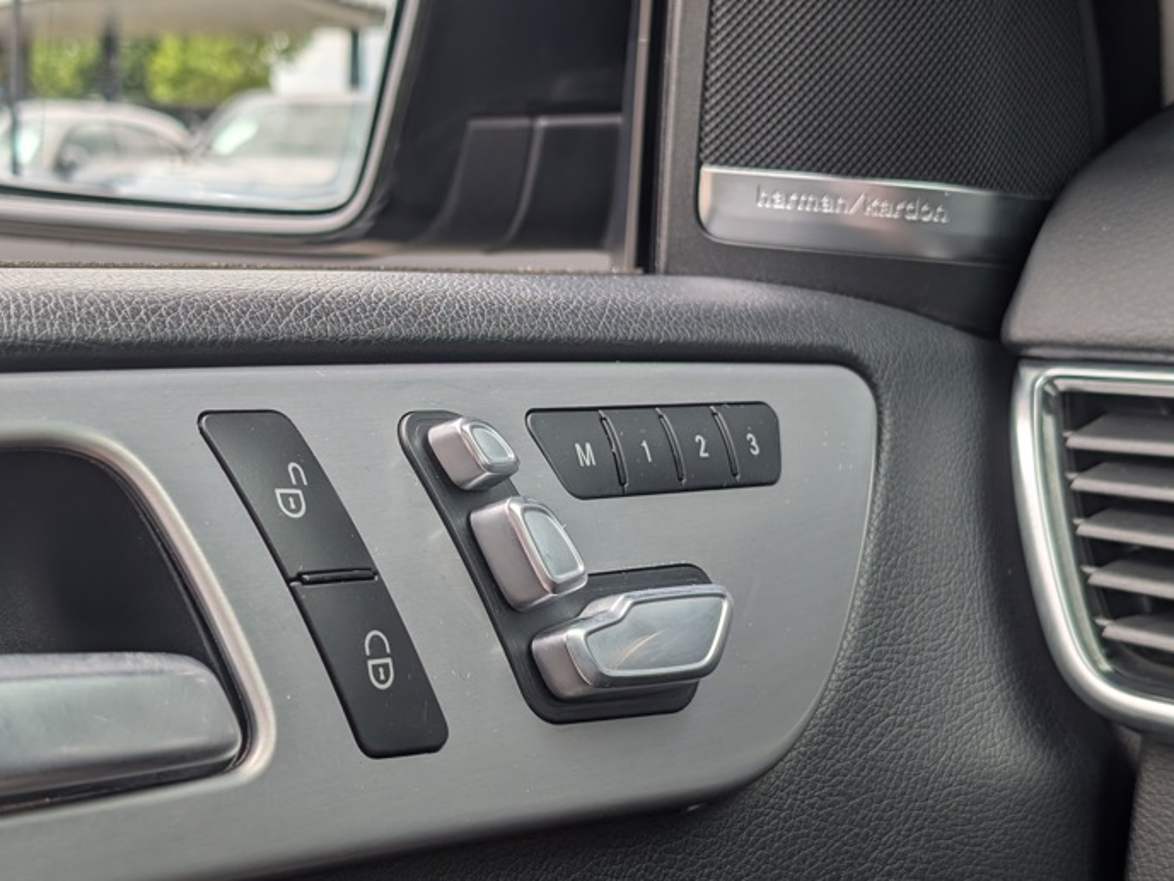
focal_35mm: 57
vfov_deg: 25.7
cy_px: 458
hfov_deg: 33.8
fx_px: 1933
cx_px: 575
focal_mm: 6.9
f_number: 1.68
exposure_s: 1/301
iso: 22
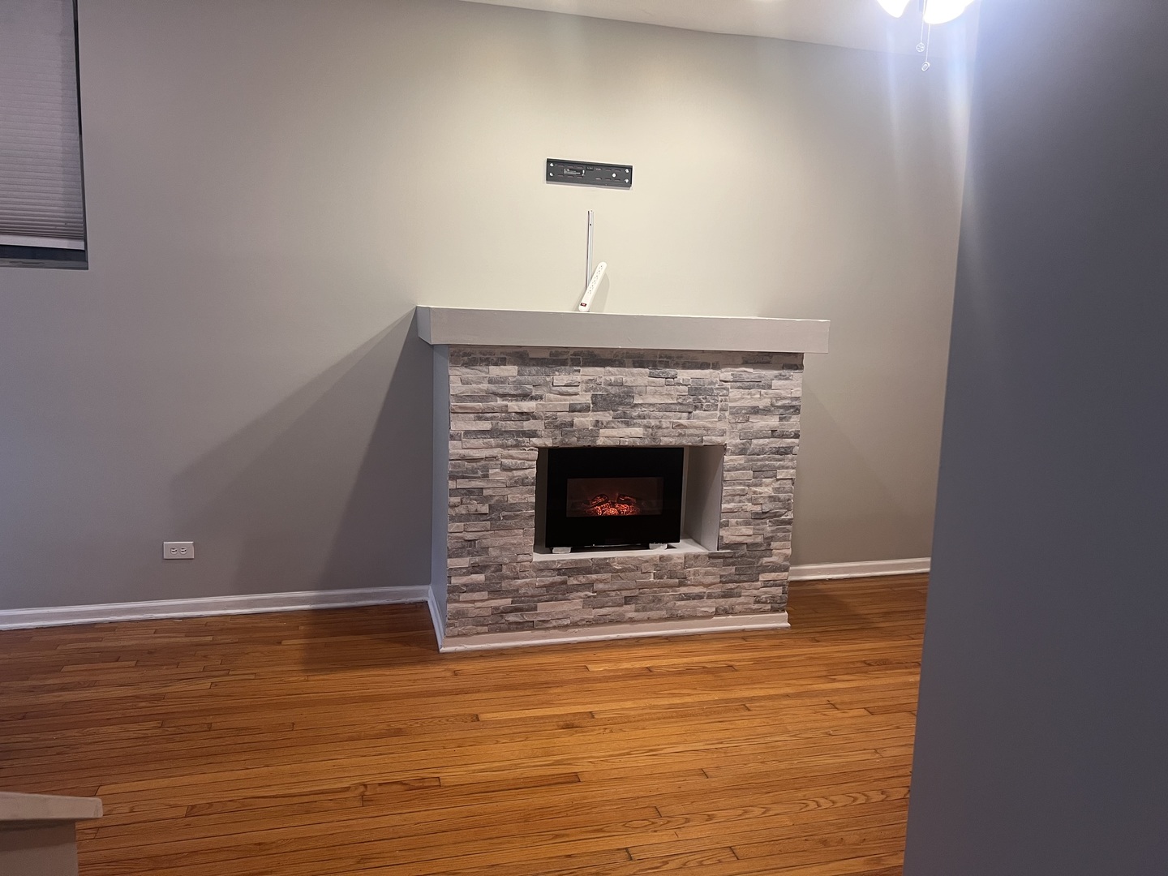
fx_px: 877
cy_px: 438
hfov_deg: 67.3
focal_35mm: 26
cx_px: 584
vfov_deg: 53.1
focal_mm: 5.7
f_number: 1.5
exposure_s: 1/60
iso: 125
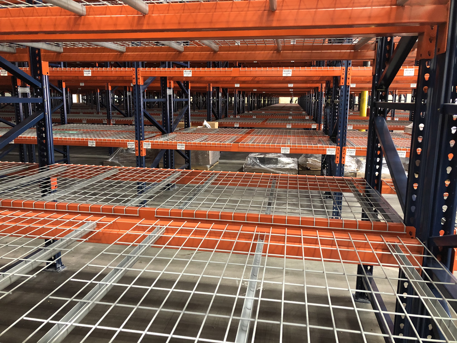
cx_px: 228
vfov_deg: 49.7
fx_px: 370
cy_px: 172
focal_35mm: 28
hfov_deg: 63.4
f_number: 1.8
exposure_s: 1/15
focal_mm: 3.99
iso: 80
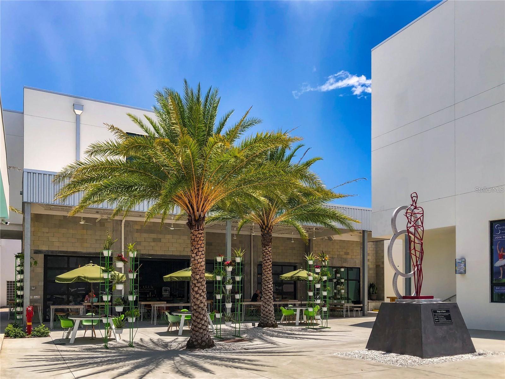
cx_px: 252
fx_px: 408
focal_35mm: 28
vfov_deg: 49.7
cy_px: 190
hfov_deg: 63.4
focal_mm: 3.99
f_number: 1.8
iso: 20
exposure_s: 1/2100
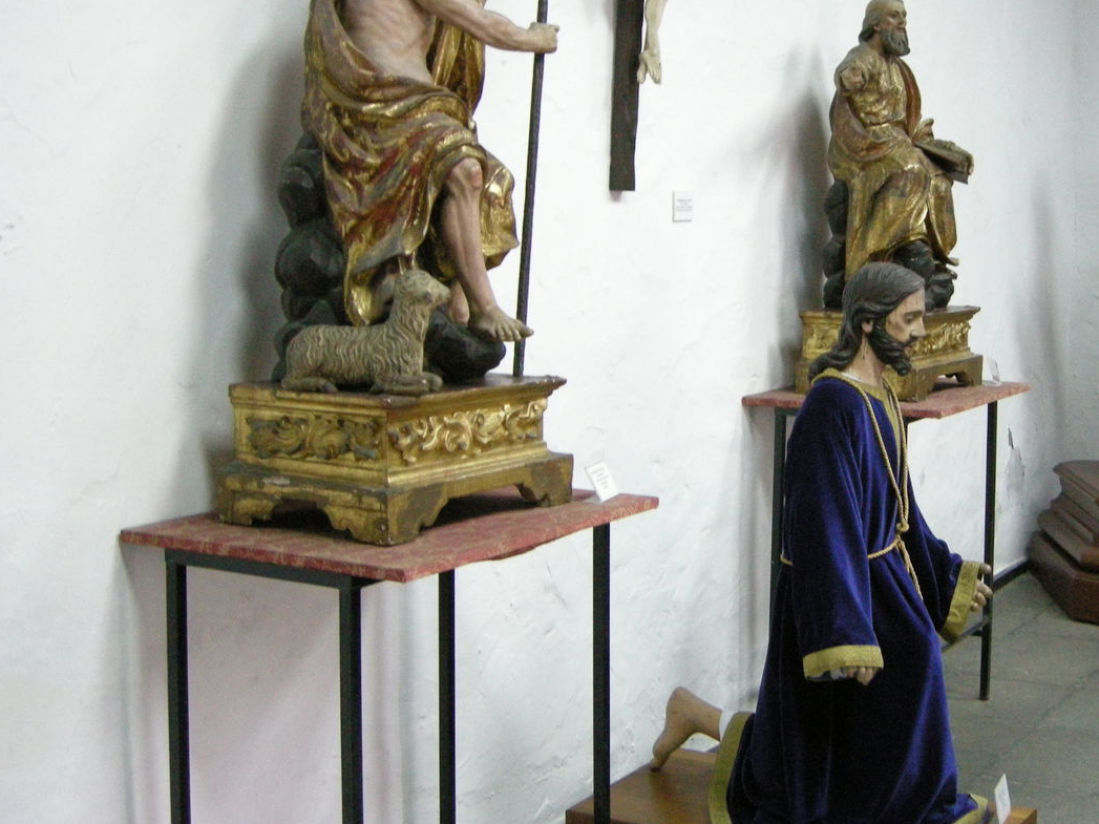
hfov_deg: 34.2
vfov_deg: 26.5
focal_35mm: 55
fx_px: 1746
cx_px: 828
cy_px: 348
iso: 400
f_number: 2.7
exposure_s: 1/37.2
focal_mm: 7.5
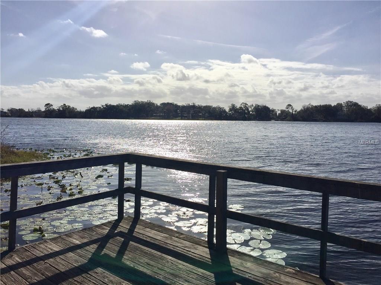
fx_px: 319
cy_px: 142
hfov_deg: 61.7
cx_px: 190
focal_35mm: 29
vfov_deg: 48.2
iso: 32
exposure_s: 1/9901
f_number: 2.2
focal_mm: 4.15
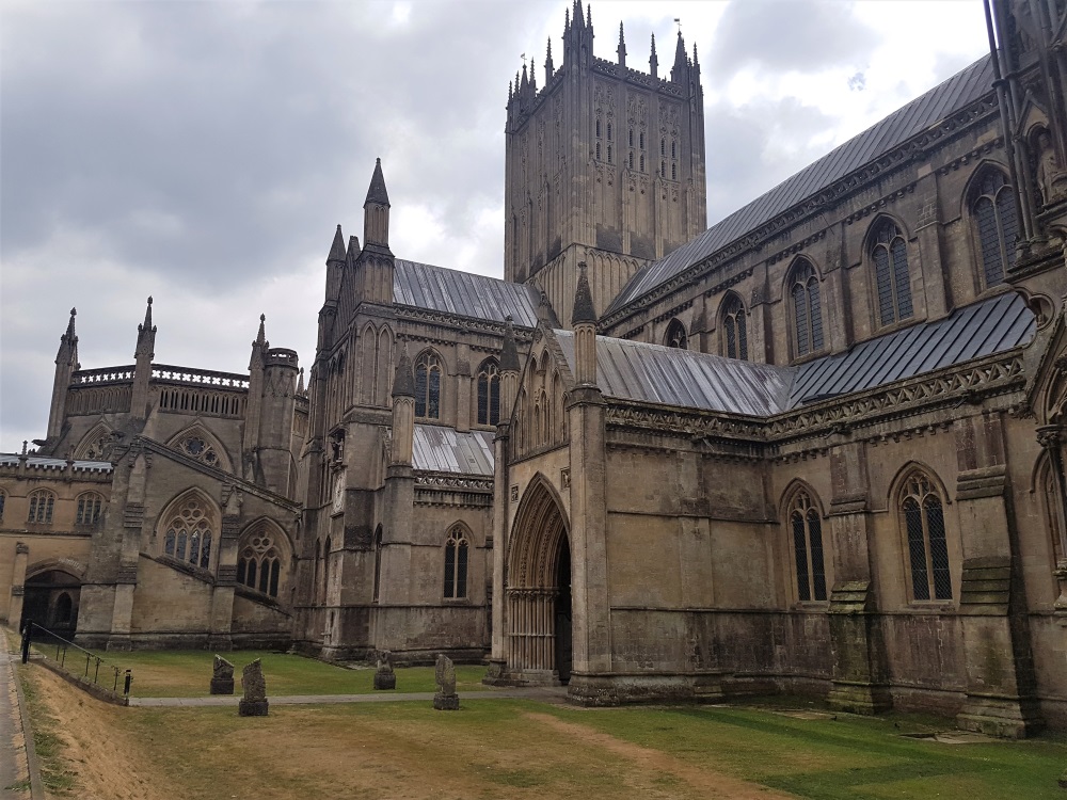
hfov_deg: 67.3
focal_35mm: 26
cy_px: 400
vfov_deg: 53.1
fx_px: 801
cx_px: 534
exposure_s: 1/2648
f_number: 1.7
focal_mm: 4.2
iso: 40
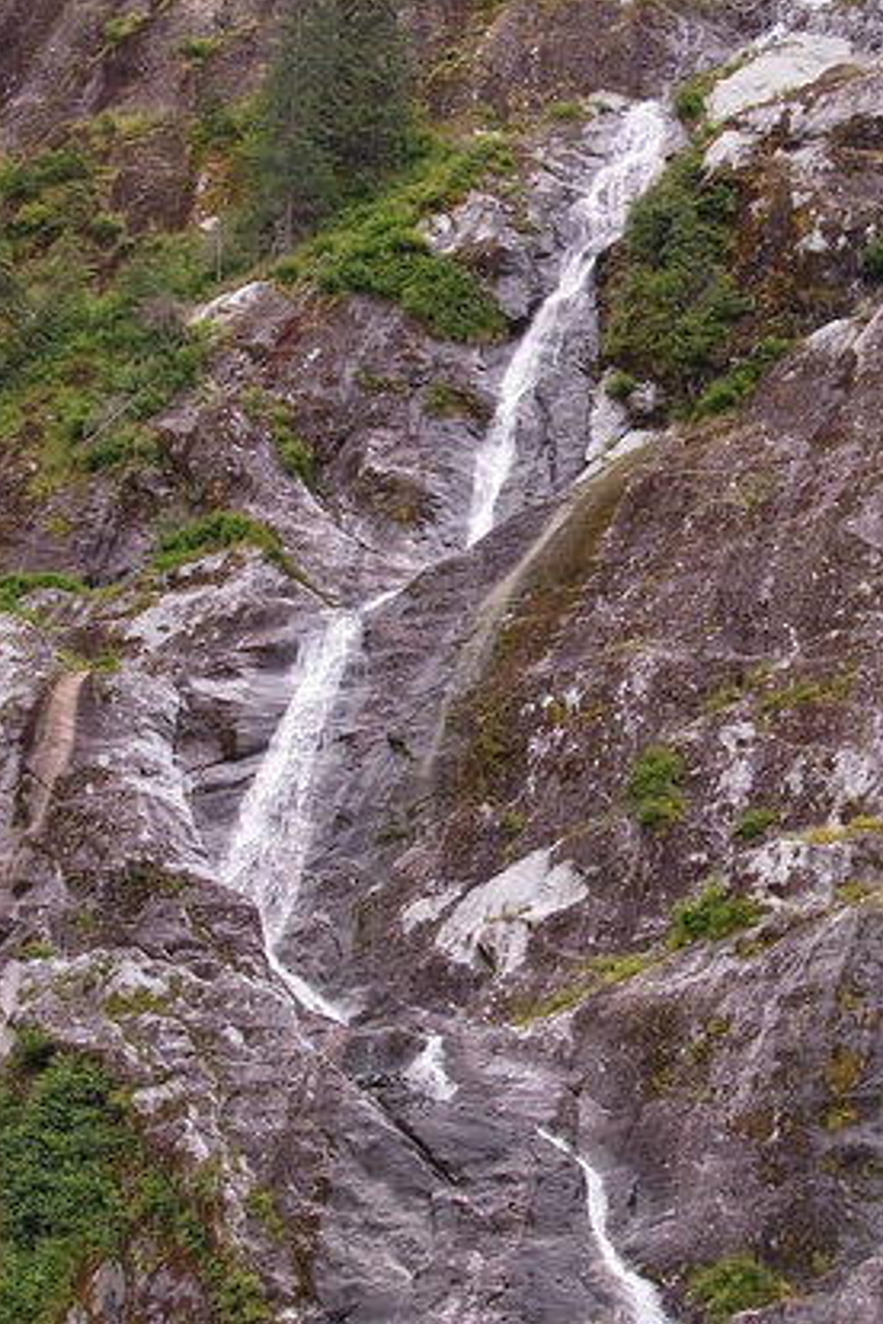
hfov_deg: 13.8
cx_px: 678
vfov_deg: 20.6
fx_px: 3642
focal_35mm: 99
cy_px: 659
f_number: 5
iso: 100
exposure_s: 1/100
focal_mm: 32
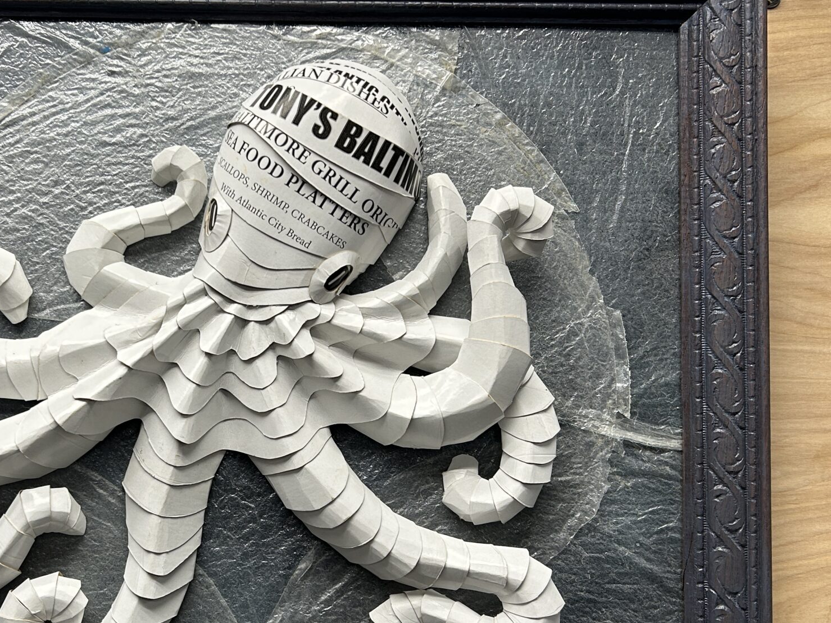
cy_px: 385
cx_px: 265
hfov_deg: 41.4
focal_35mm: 45
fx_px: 1080
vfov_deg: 32.0
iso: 64
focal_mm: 5.7
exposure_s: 1/120
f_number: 1.5
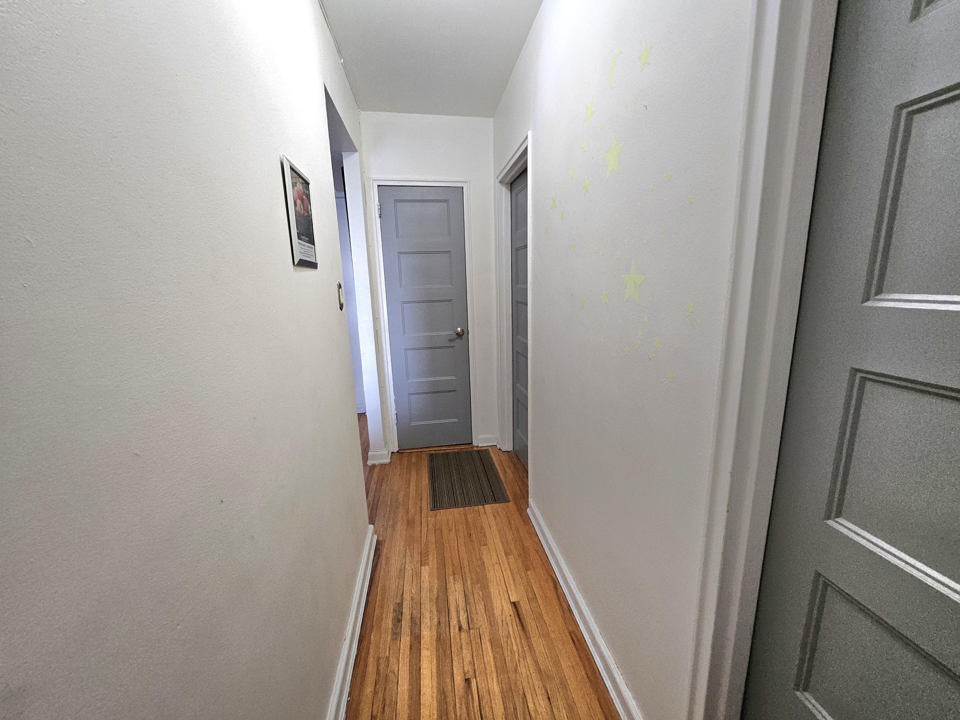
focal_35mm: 13
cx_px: 480
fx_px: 361
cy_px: 360
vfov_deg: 89.9
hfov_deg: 106.2
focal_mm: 1.7
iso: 200
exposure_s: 1/60.2
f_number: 2.2
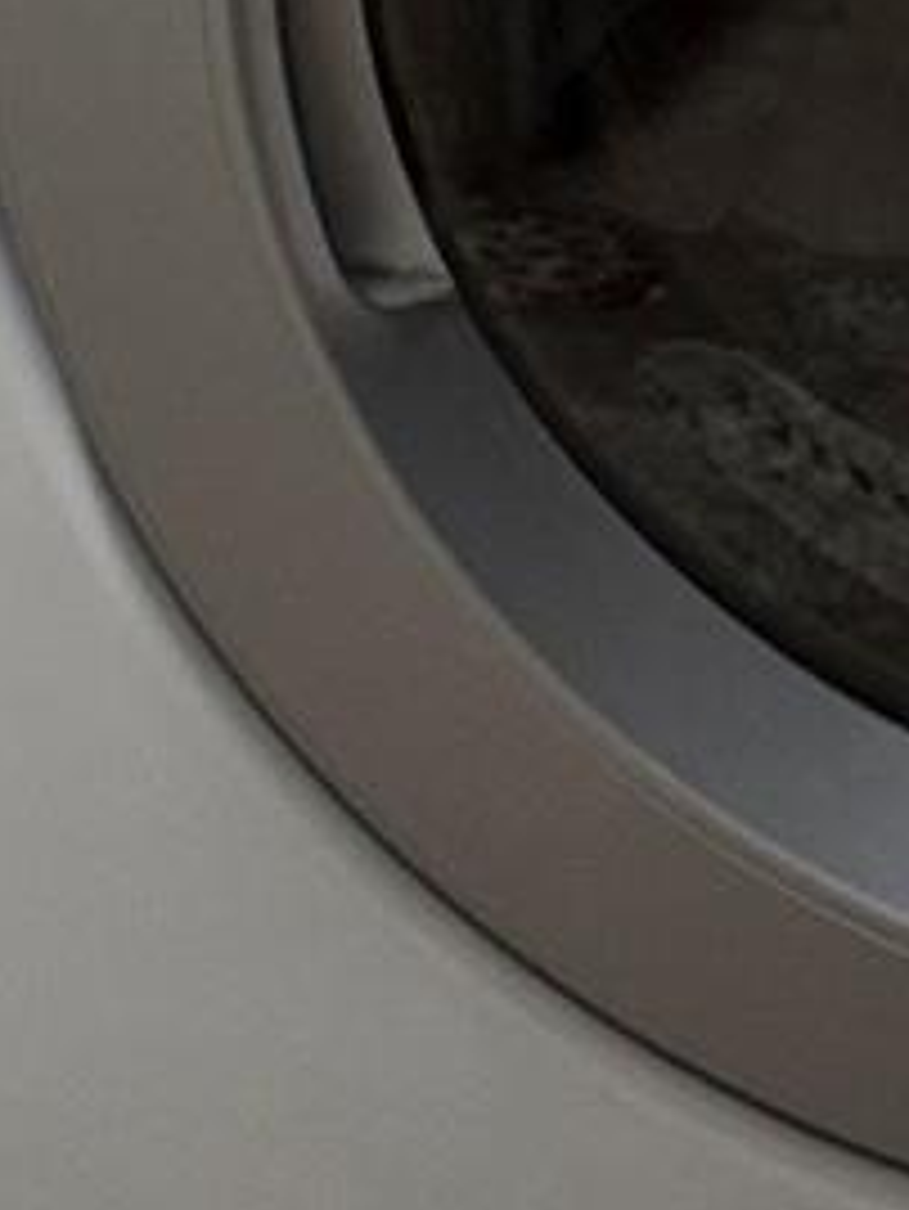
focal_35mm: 274
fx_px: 9586
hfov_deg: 5.4
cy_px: -1952
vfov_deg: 6.7
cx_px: -518
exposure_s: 1/120
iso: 64
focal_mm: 6.76
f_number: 1.78
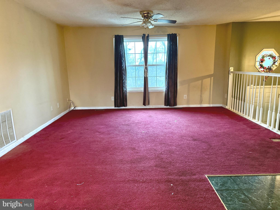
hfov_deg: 71.6
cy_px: 105
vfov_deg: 56.8
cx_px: 140
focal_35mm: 24
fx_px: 194
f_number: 1.78
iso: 1000
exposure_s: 1/40
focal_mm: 6.76
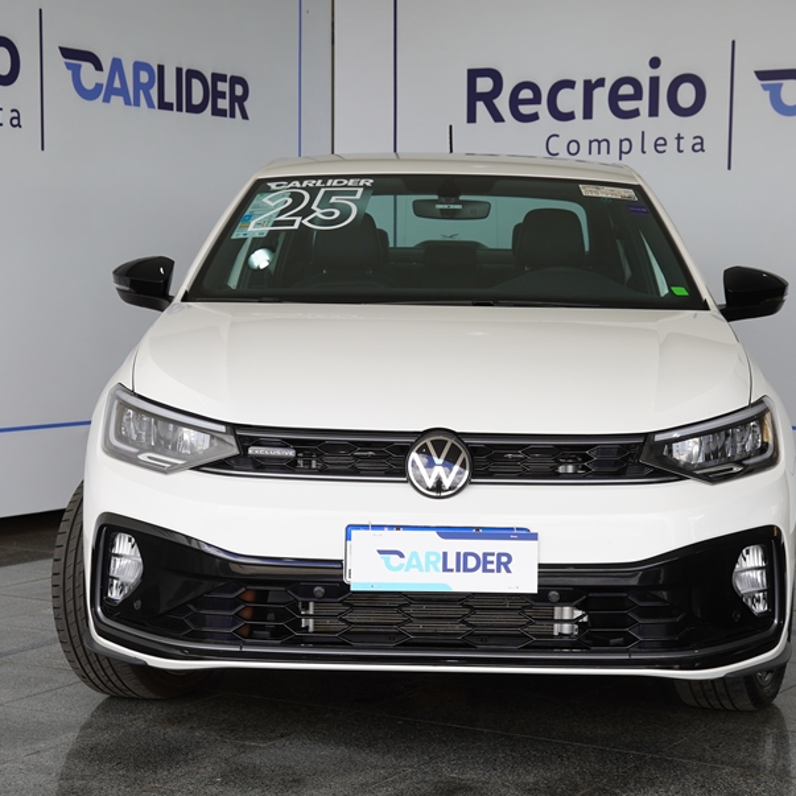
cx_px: 446
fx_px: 1970
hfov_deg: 22.8
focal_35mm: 76
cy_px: 438
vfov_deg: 22.8
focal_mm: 35
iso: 100
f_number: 5
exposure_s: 1/100
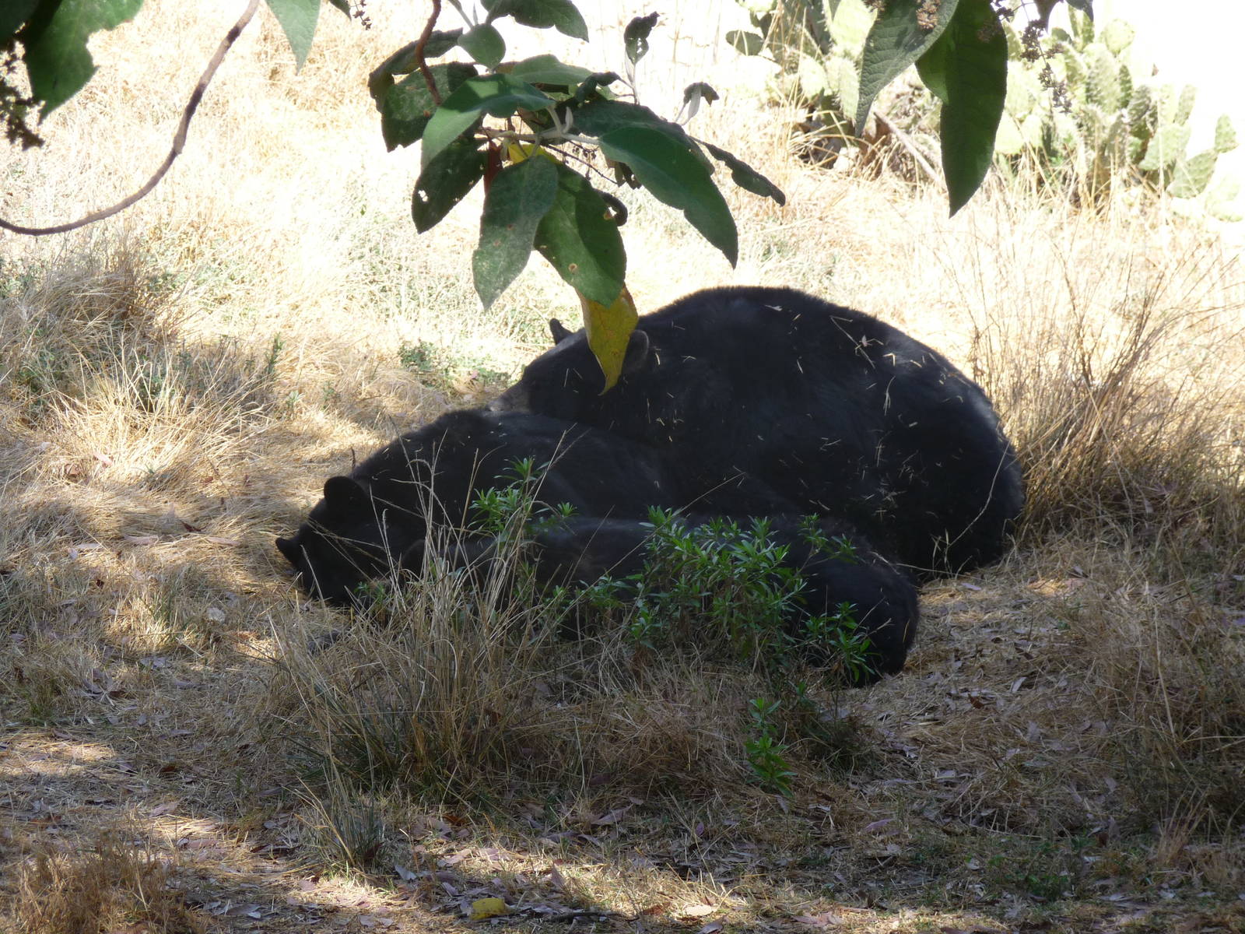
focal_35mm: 158
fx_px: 5683
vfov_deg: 9.4
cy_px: 467
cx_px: 622
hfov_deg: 12.5
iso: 100
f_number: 4.8
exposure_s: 1/160
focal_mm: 27.1
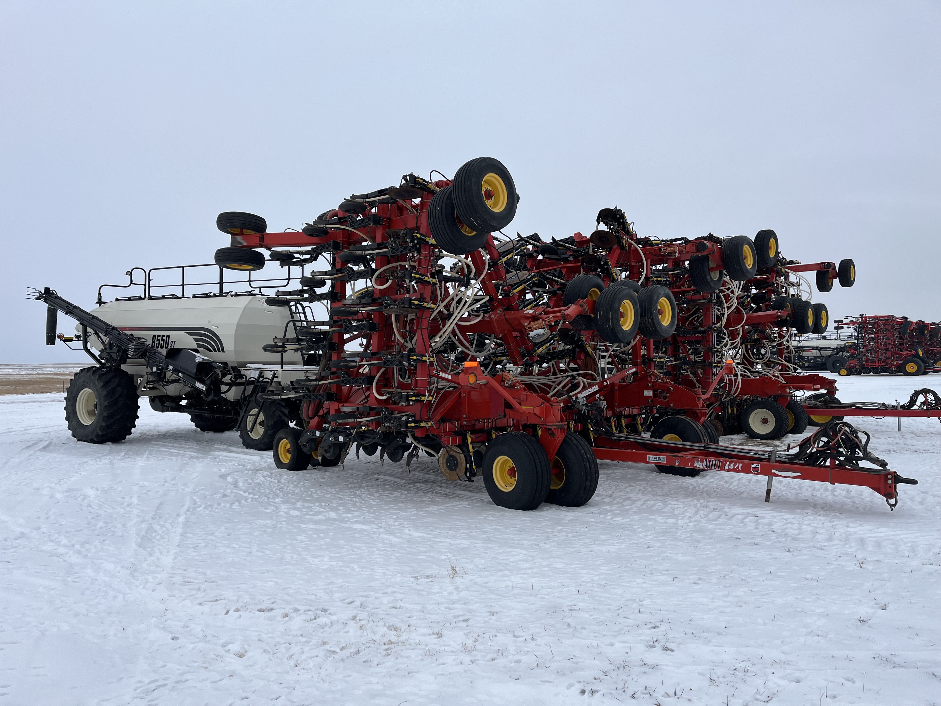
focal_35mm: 26
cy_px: 353
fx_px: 707
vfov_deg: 53.1
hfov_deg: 67.3
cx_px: 470
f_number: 1.6
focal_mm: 5.1
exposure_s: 1/2755
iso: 50
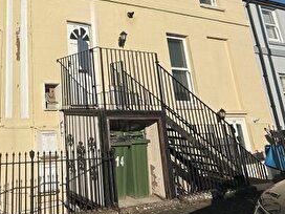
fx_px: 296
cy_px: 15
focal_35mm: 36
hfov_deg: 45.3
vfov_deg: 36.8
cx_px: 16
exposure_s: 1/7634
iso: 40
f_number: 2.2
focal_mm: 2.22
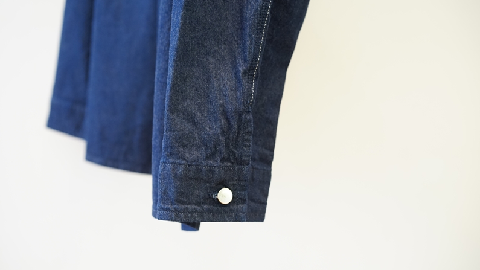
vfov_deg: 20.7
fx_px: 738
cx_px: 240
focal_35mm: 58
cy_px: 118
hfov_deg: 36.0
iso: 1000
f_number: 4
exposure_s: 1/60
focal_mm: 55
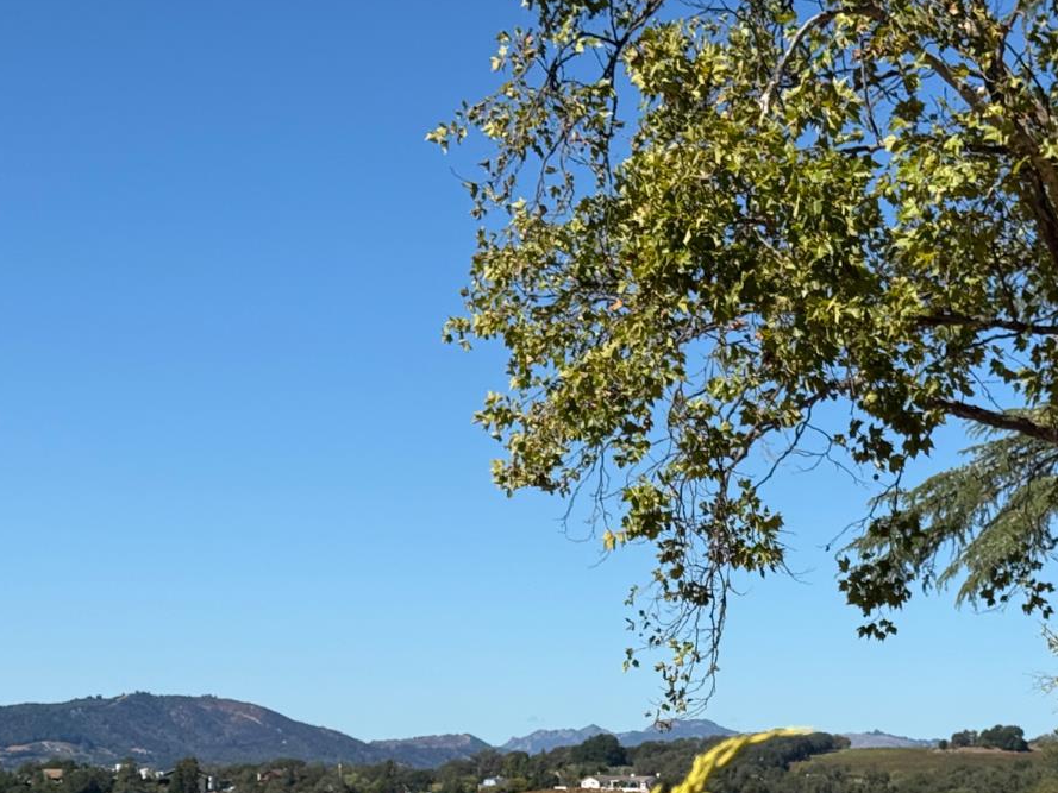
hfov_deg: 23.9
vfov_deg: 18.0
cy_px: 660
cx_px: 753
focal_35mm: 81
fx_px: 2476
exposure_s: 1/5587
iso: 64
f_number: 1.78
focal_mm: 6.76
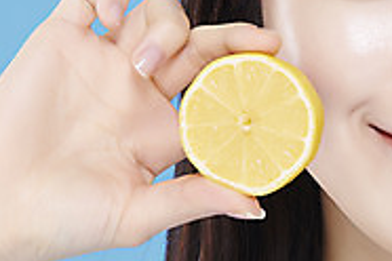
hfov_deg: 6.1
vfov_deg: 4.1
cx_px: 444
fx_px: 3691
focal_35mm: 339
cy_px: 76
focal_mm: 105
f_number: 11
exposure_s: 1/125
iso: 64
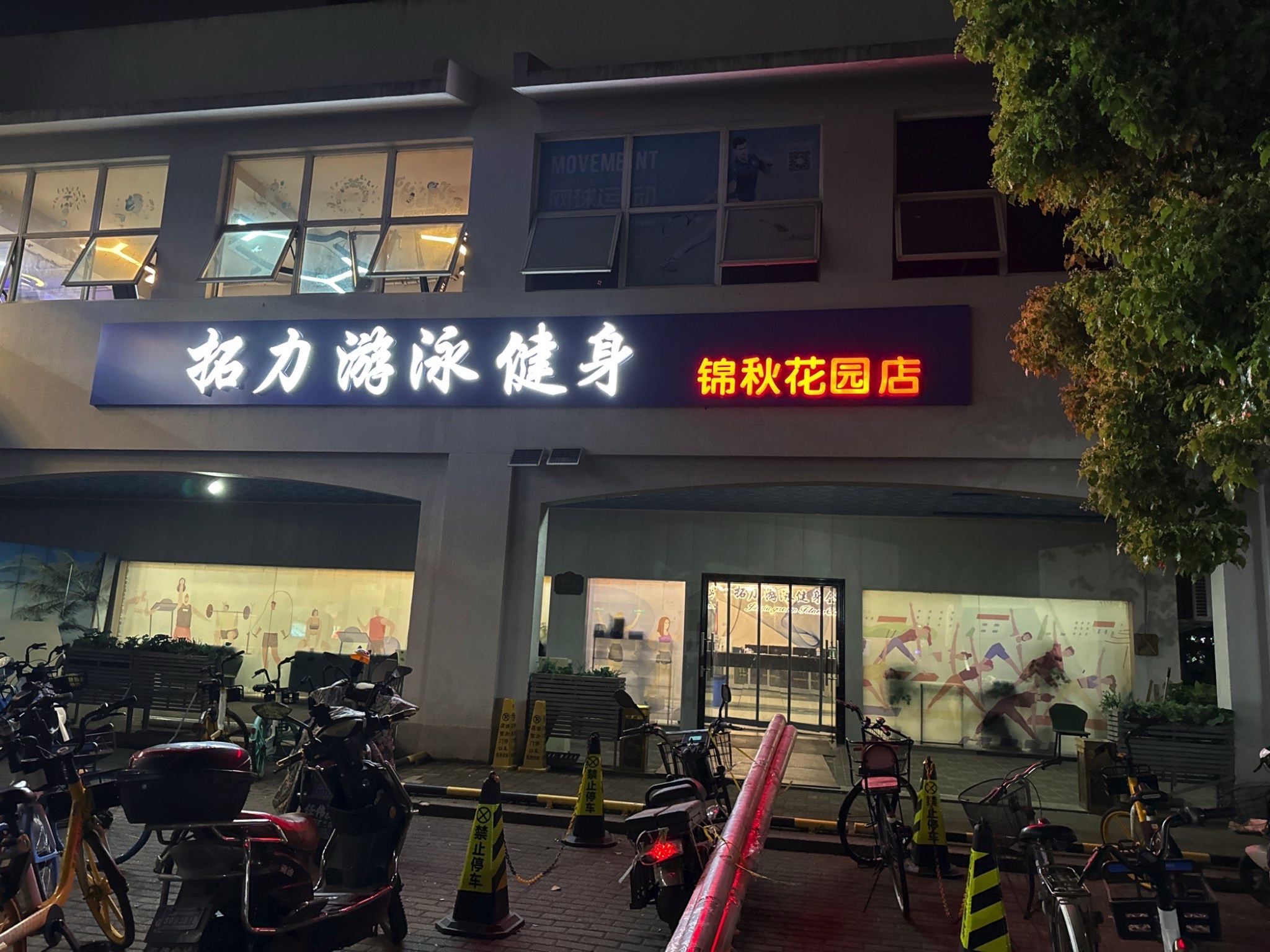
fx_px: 881
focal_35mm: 24
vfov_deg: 56.8
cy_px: 476
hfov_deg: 71.6
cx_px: 635
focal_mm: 6.86
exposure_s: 1/44
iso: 800
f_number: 1.78
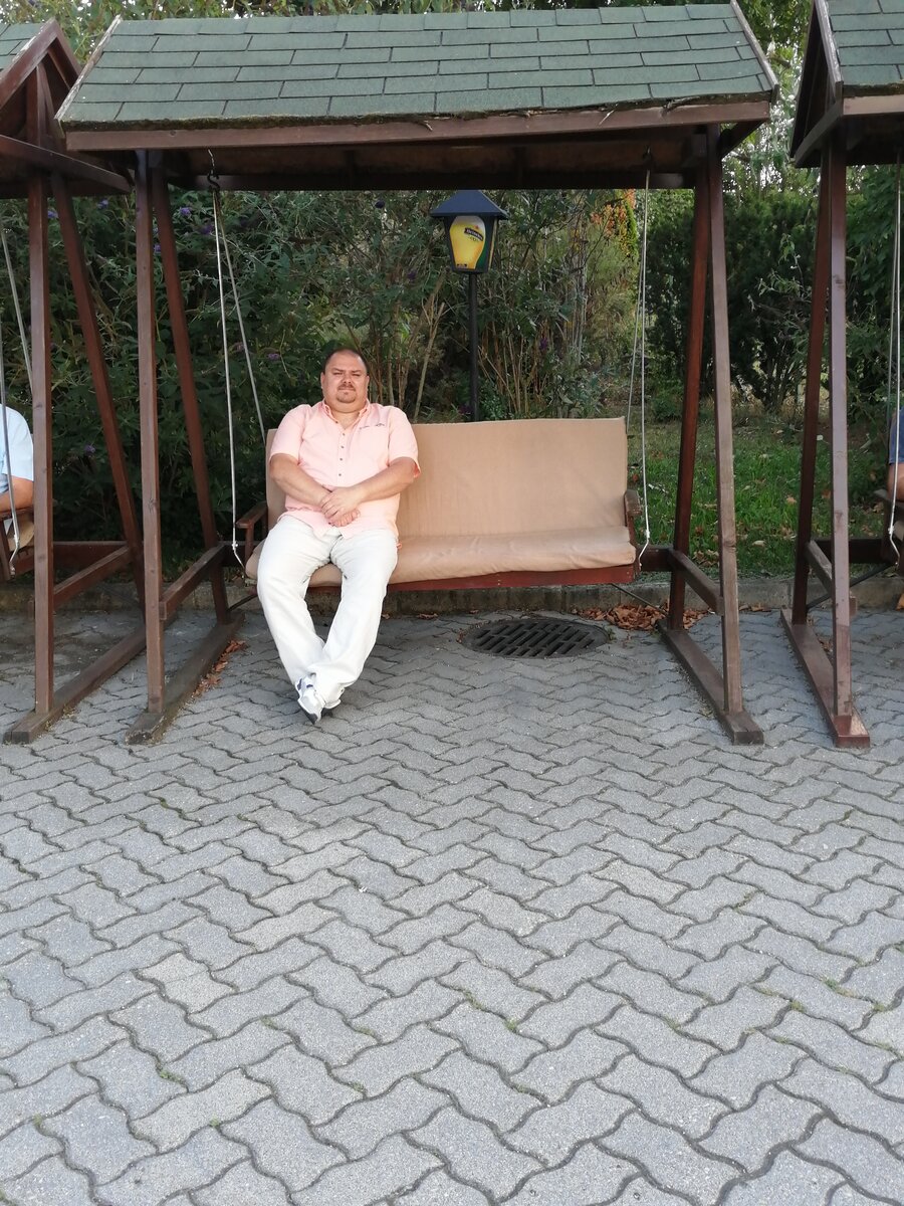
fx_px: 1219
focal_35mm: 35
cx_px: 452
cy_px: 603
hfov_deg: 40.7
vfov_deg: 52.6
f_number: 1.8
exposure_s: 1/50
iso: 80
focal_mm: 3.96
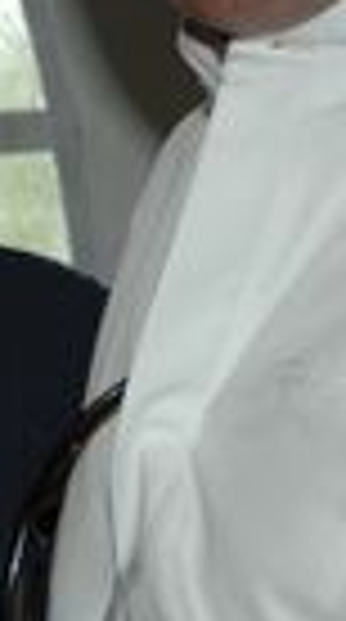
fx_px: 5744
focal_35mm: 350
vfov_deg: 6.2
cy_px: 254
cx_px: -229
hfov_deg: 3.4
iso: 200
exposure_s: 1/125
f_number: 5
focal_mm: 48
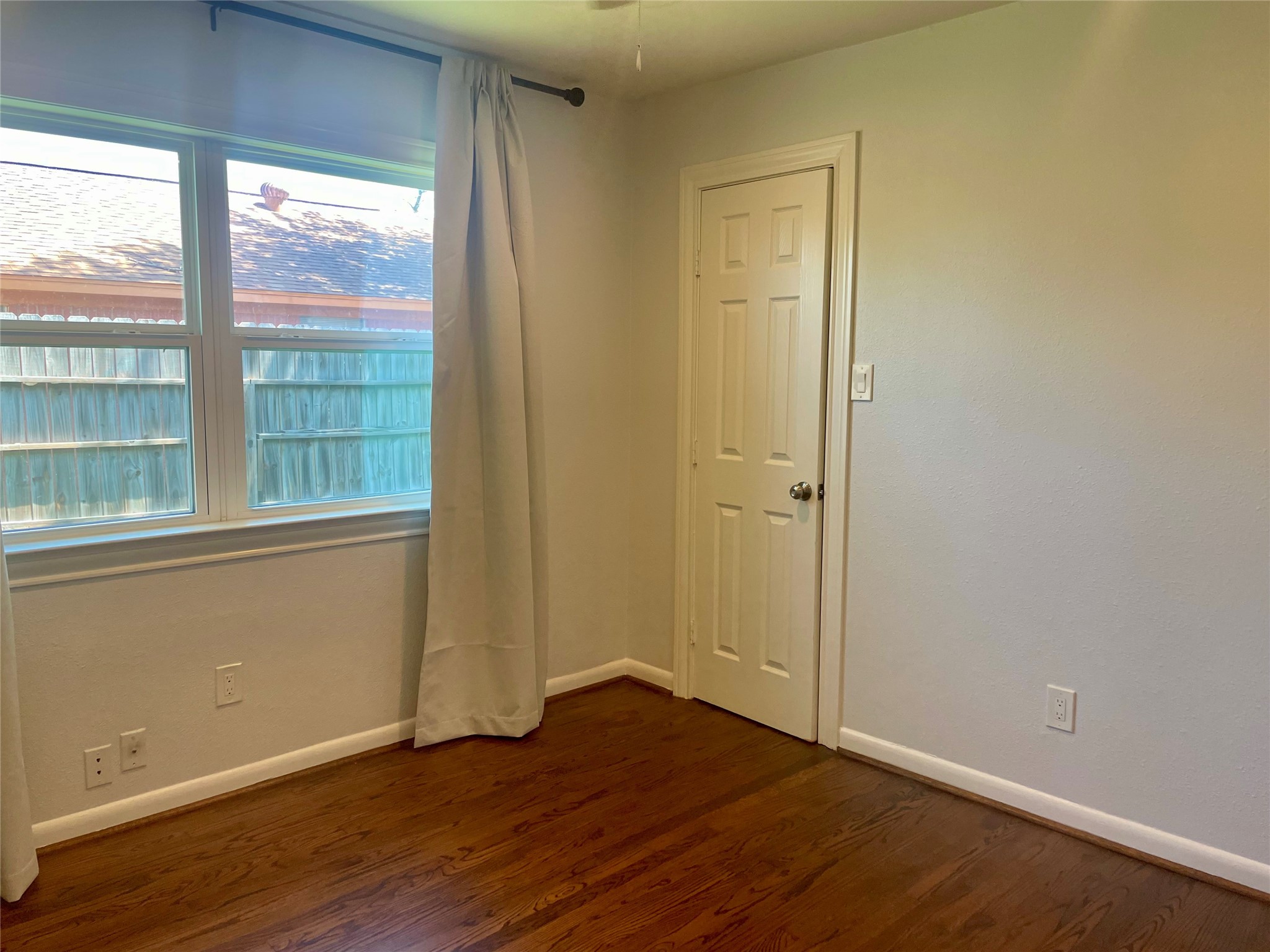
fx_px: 954
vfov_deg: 53.1
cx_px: 635
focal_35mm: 26
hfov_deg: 67.3
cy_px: 476
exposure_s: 1/120
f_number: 1.6
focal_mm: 4.2
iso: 80
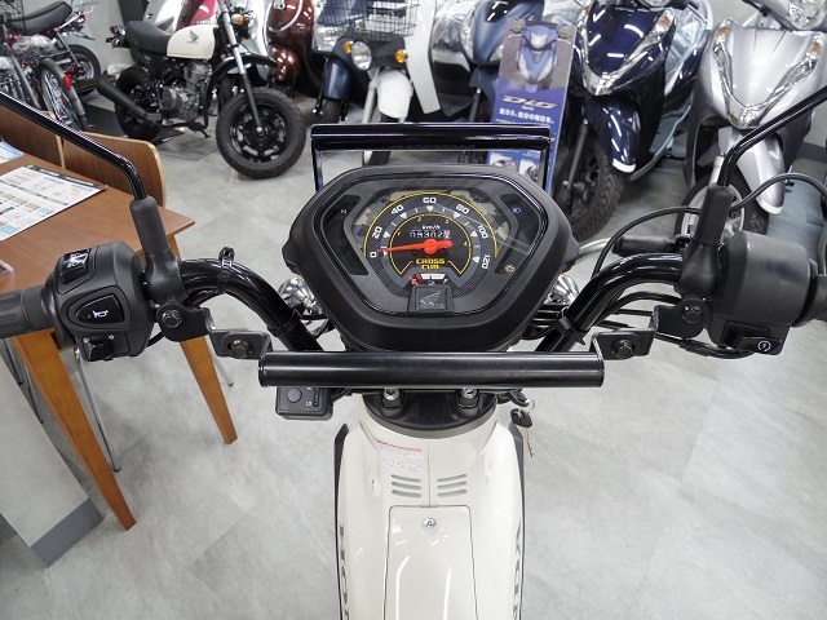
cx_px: 414
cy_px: 310
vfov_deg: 58.9
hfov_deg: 73.9
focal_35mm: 23
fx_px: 549
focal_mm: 5
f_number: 2.8
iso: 400
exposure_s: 1/40
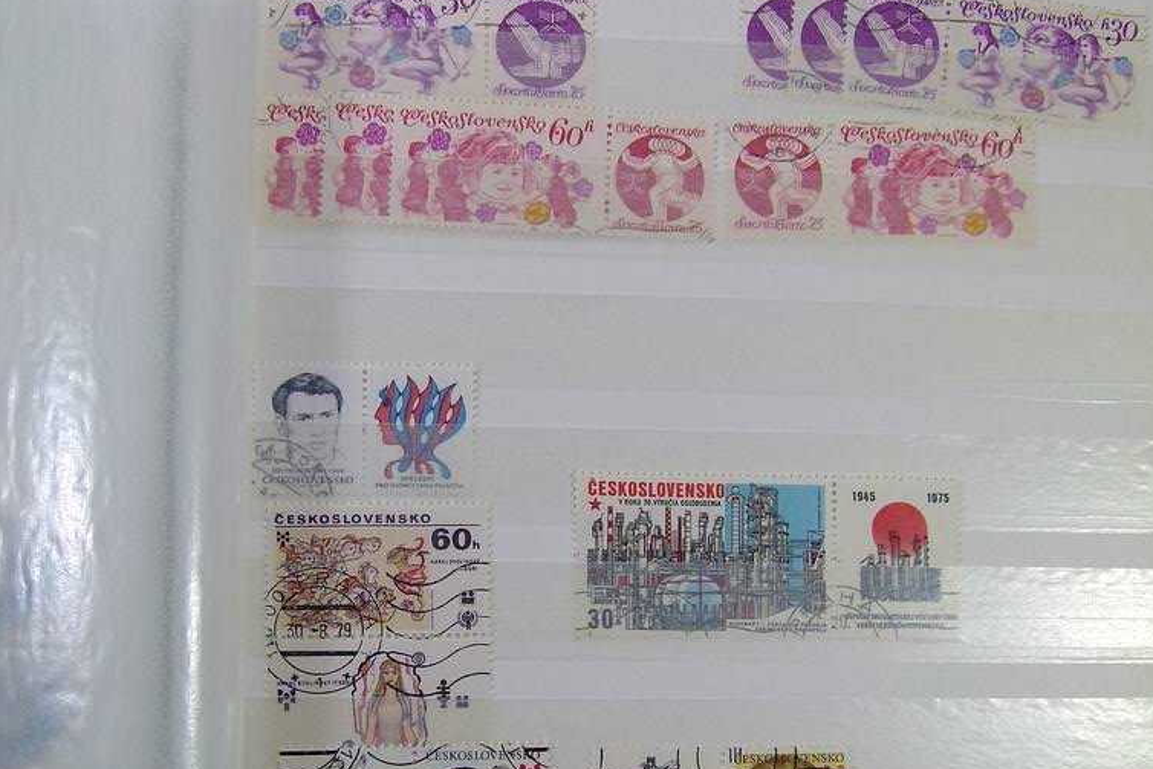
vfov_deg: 27.5
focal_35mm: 48
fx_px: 1538
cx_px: 583
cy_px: 618
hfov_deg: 41.1
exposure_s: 1/125
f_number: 4
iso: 100
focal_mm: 6.2
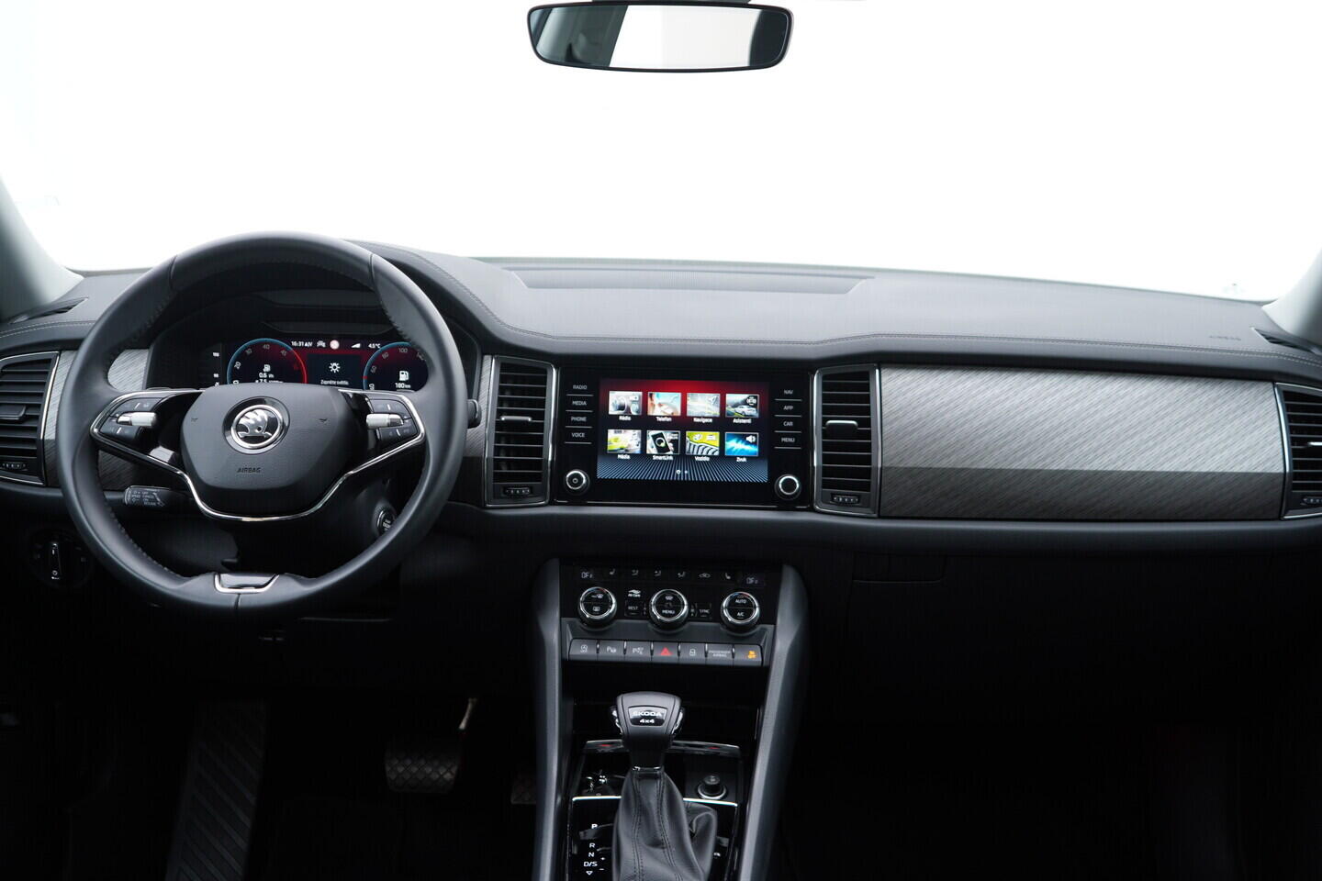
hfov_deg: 53.1
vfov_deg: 36.9
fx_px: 1322
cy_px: 440
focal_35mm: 36
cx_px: 661
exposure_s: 1/40
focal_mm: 24
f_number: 2.8
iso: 160
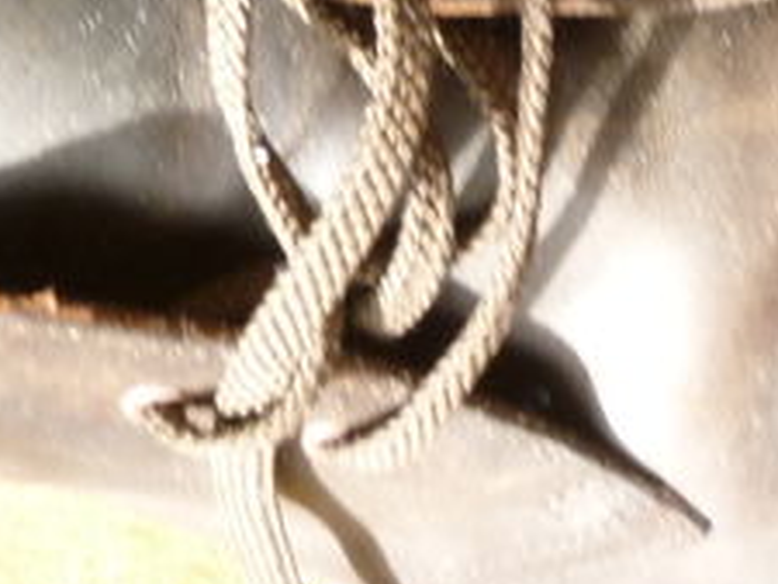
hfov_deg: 15.3
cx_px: 425
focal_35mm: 129
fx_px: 2901
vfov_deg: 11.2
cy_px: -228
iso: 160
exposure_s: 1/30
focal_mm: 5.2
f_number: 3.3
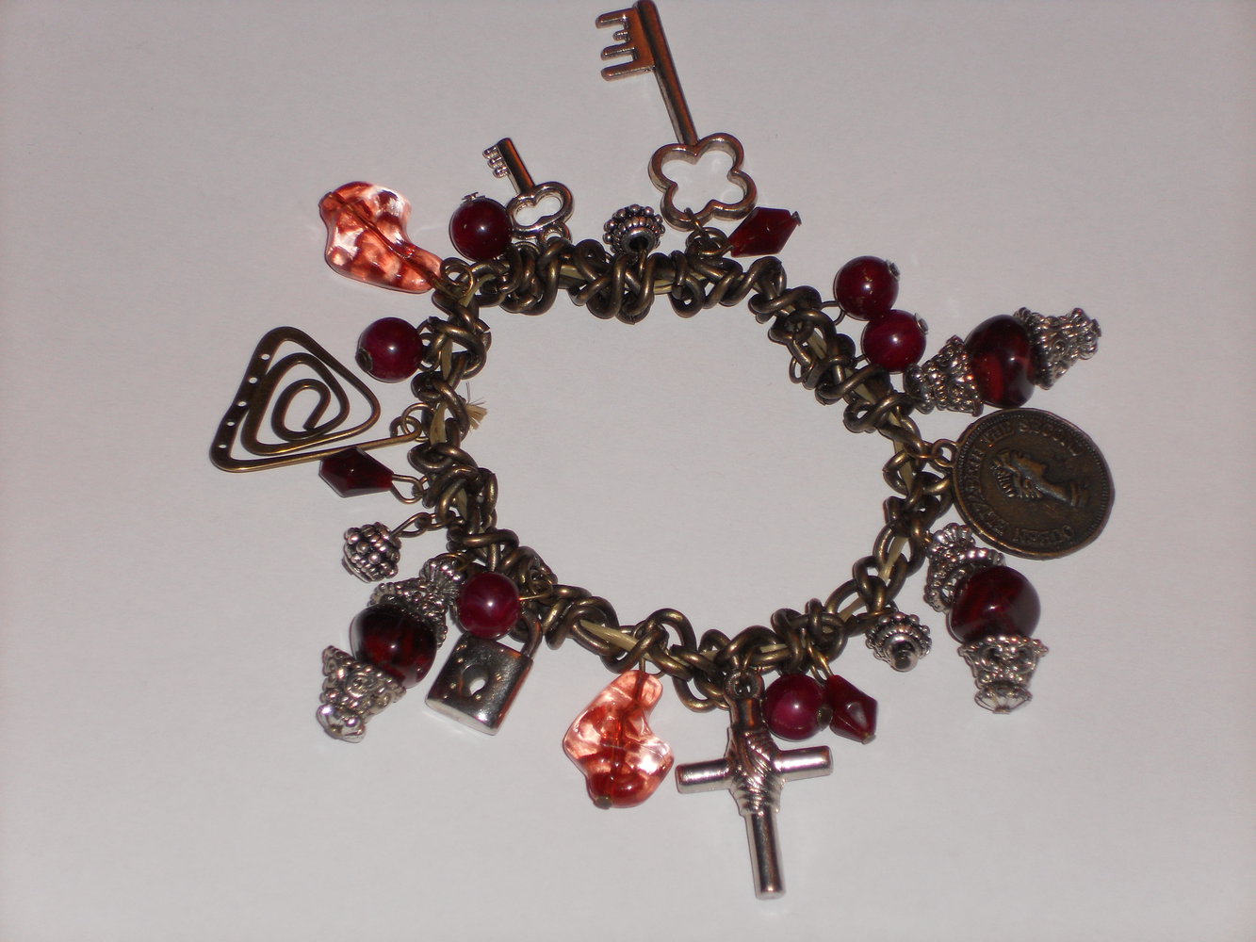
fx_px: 3919
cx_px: 628
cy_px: 471
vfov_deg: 13.7
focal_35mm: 108
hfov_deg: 18.2
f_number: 5.9
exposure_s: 1/60
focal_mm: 19.6
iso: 100
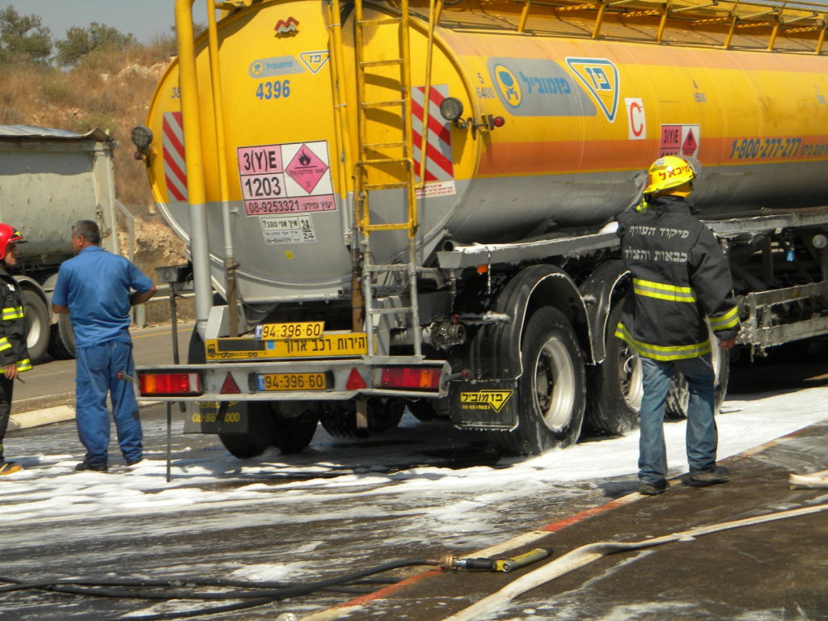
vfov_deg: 17.8
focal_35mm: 83
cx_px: 414
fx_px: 1985
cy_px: 310
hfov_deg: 23.6
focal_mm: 15.1
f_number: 9
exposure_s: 1/267
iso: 80
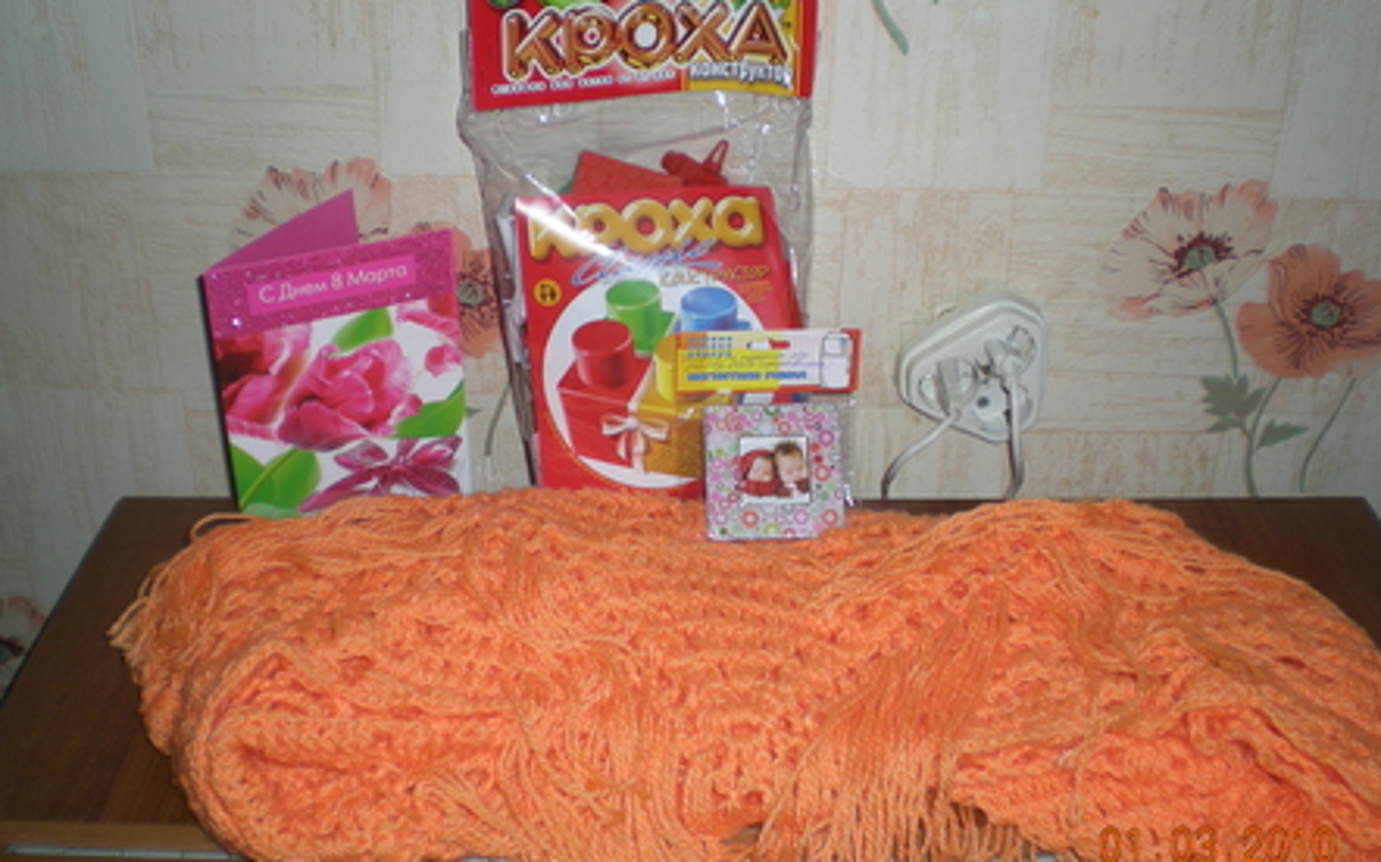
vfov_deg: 31.2
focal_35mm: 41
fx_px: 1543
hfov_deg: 48.2
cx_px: 697
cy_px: 428
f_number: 3.1
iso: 50
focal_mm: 6.3
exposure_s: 1/60
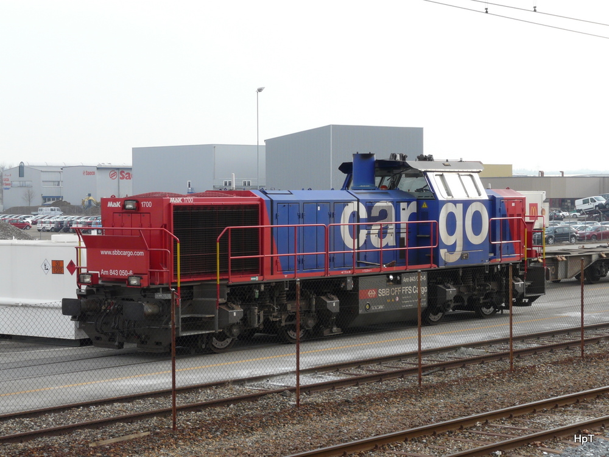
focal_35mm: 81
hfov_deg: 24.1
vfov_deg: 18.2
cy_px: 228
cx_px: 304
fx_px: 1425
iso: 100
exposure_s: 1/200
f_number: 5.6
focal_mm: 13.3
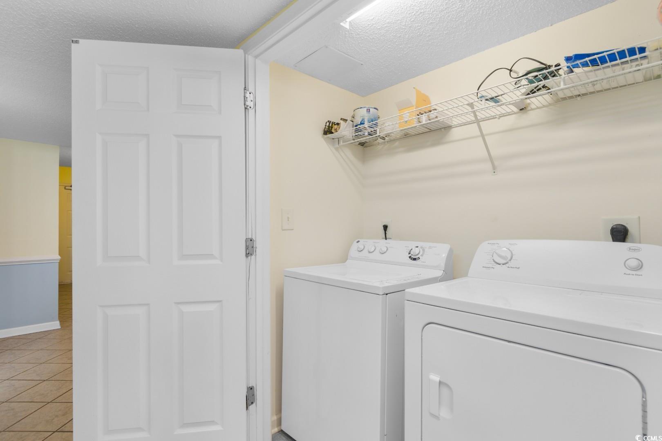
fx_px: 313
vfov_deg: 70.4
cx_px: 331
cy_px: 220
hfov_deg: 93.3
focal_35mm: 17
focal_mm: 11.5
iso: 100
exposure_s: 1/4
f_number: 4.8
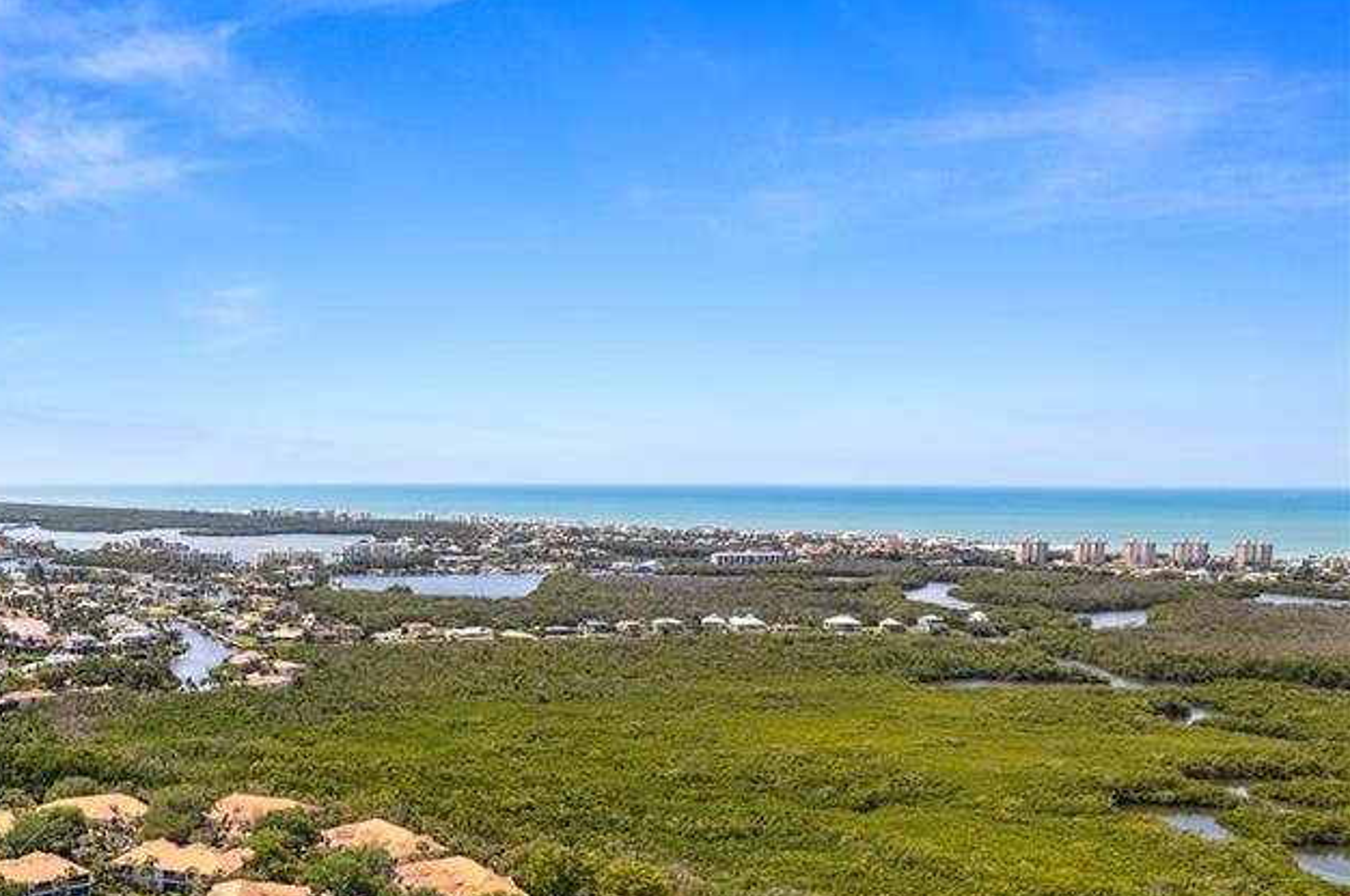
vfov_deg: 36.2
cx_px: 248
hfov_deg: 49.7
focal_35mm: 36
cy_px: 643
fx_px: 1349
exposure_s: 1/60
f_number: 2.8
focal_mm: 8.4
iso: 100
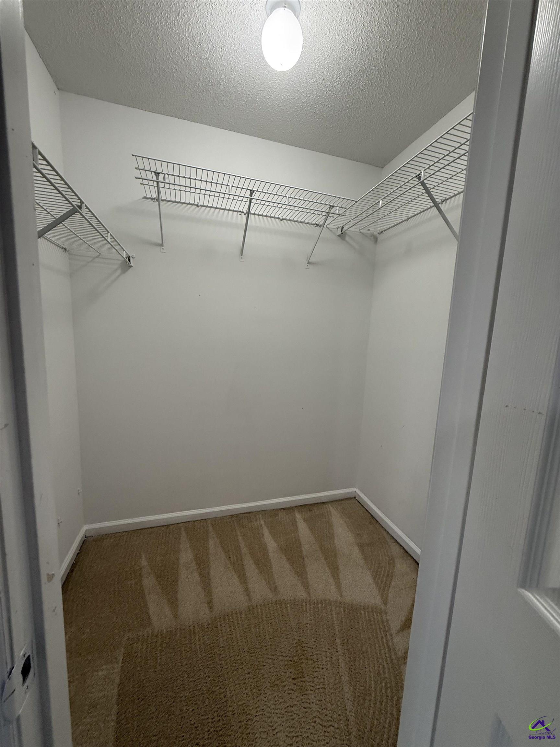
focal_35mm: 14
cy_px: 374
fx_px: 302
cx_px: 280
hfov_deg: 85.7
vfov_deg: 102.1
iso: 200
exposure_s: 1/120
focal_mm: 2.22
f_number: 2.2
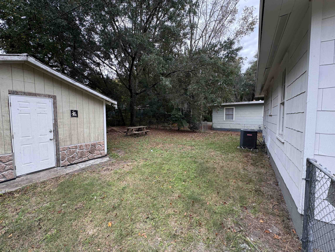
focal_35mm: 14
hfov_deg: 102.1
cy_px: 126
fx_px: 135
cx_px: 168
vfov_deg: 85.7
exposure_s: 1/191
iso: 40
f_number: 2.2
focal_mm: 2.22
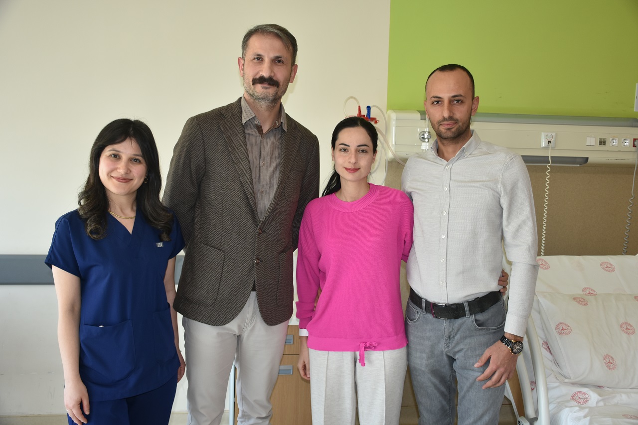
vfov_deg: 36.9
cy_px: 212
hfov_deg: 53.1
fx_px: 638
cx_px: 319
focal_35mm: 36
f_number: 3.8
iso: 400
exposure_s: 1/100
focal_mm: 24
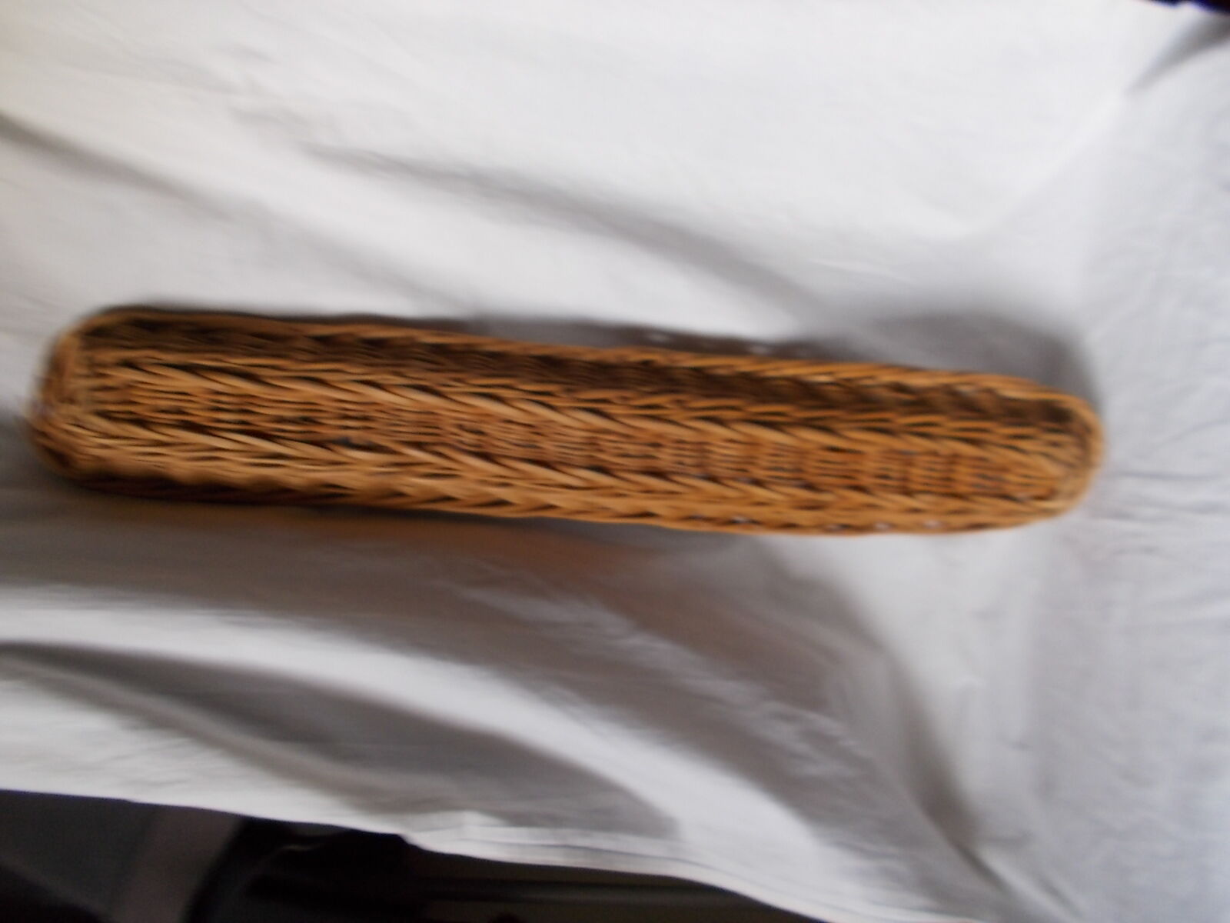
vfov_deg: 53.1
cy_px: 462
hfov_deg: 67.3
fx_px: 924
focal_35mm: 26
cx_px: 615
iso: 140
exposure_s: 1/25
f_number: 3.2
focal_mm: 4.6
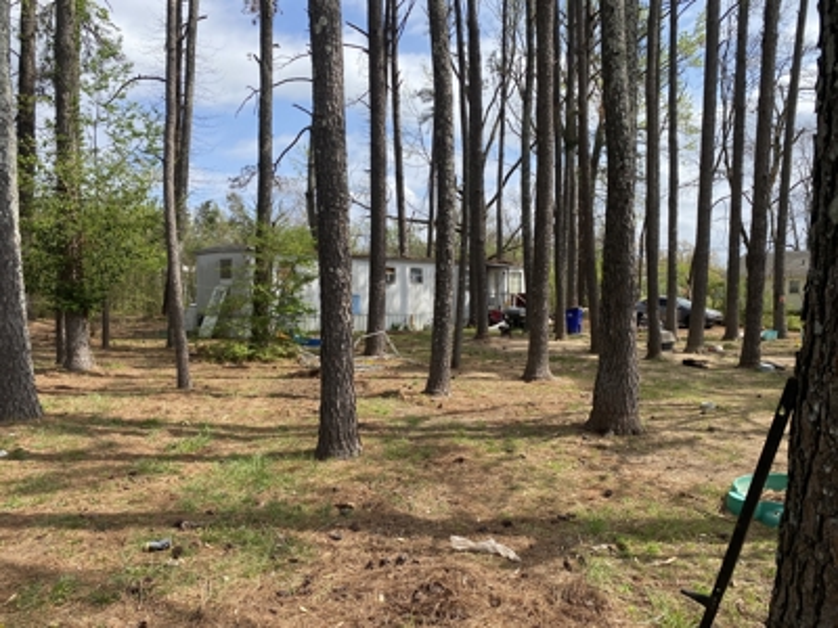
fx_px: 629
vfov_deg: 53.1
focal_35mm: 26
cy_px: 314
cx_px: 419
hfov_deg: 67.3
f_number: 1.8
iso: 32
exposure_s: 1/2066
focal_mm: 4.25
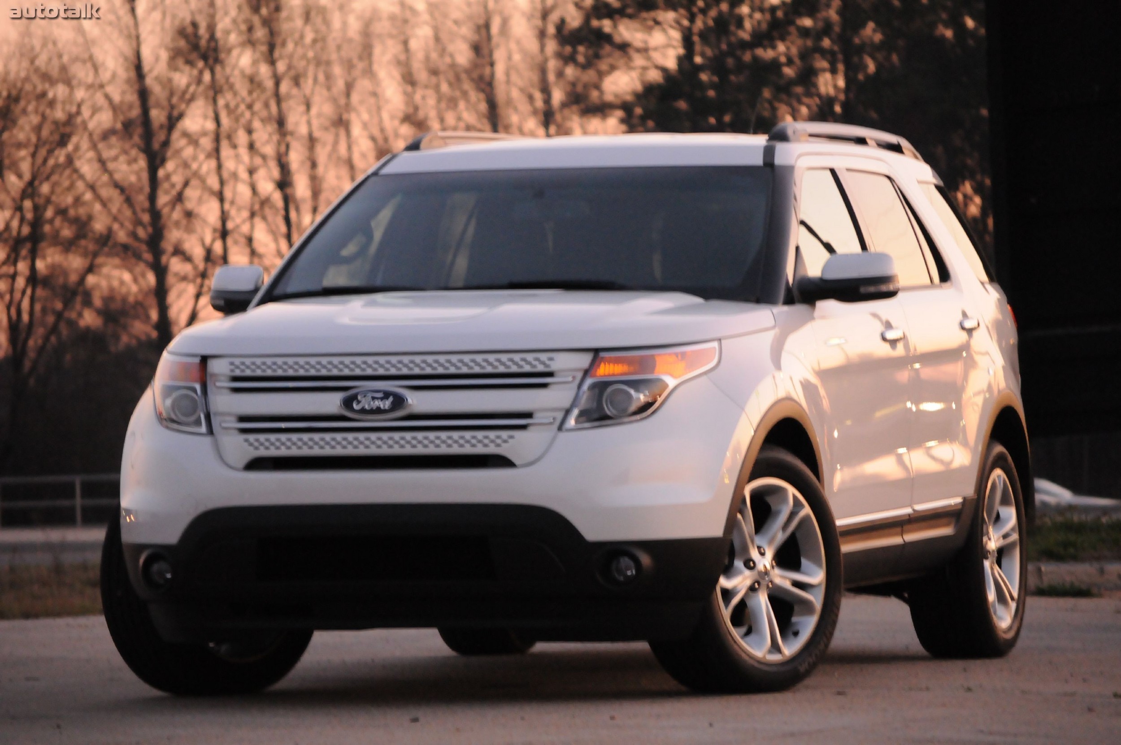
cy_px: 372
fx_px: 5692
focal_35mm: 183
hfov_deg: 11.2
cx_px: 560
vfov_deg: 7.5
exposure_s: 1/20
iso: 2500
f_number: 4.8
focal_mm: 122
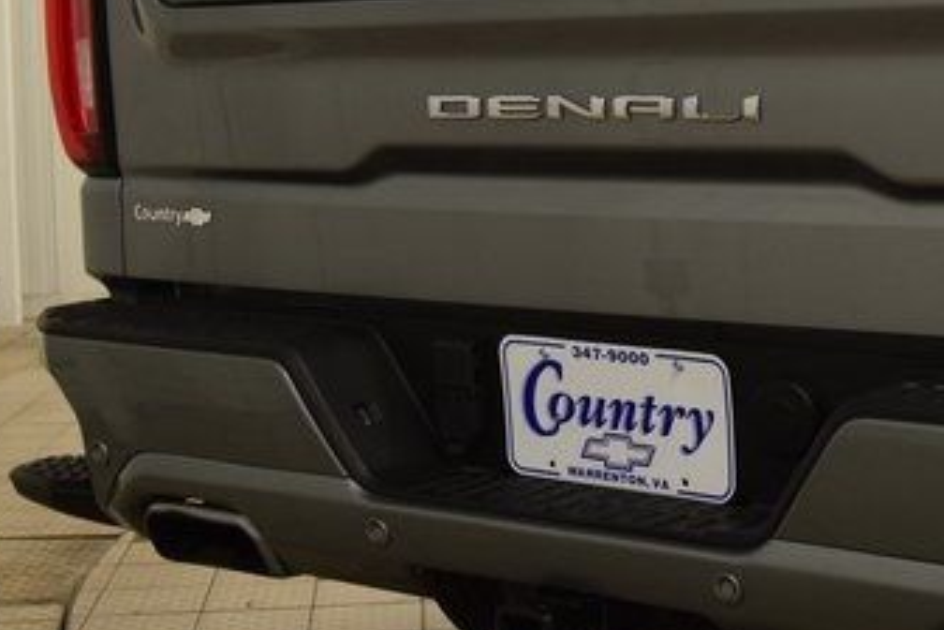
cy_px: 238
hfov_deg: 24.8
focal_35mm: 80
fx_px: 2098
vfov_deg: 17.0
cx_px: 812
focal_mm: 28
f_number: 7.1
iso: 1600
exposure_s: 1/60
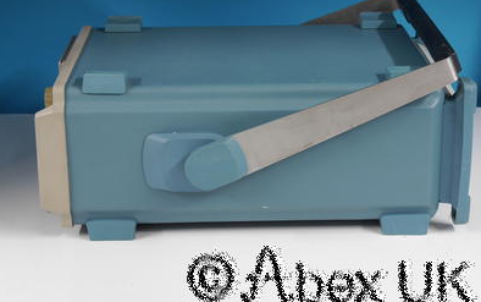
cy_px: 131
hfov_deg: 24.1
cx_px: 240
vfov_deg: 15.2
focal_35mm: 86
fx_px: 1128
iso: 200
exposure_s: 1/2
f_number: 8
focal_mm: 40
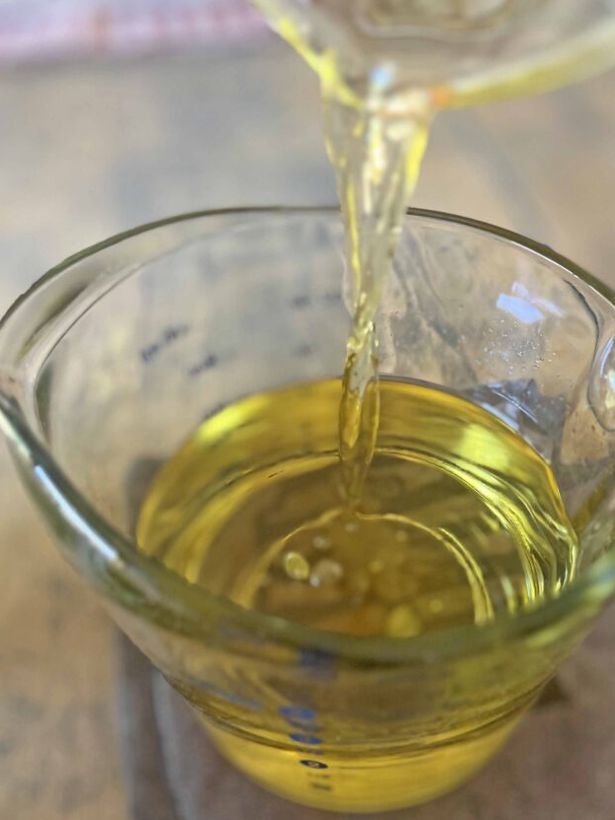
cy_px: 478
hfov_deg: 43.9
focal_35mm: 32
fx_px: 758
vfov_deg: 56.5
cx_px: 372
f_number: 1.5
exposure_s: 1/60
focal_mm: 5.7
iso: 250
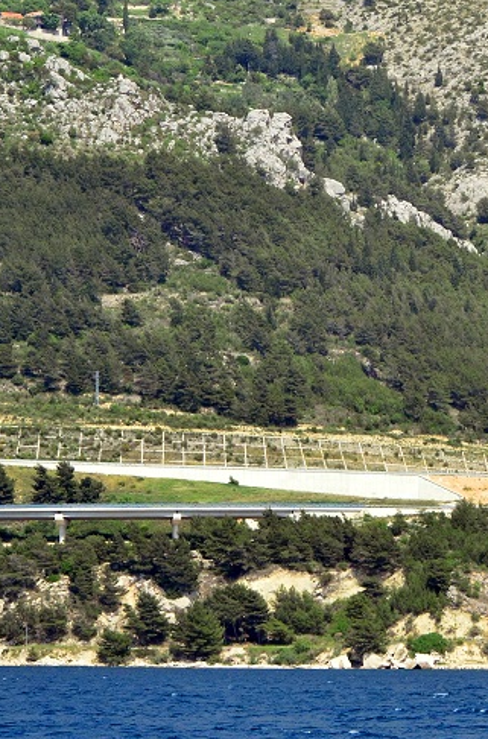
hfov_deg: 6.3
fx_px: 4420
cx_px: 233
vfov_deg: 9.5
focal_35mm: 216
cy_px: 75
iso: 800
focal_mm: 70
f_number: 5
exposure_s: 1/4000
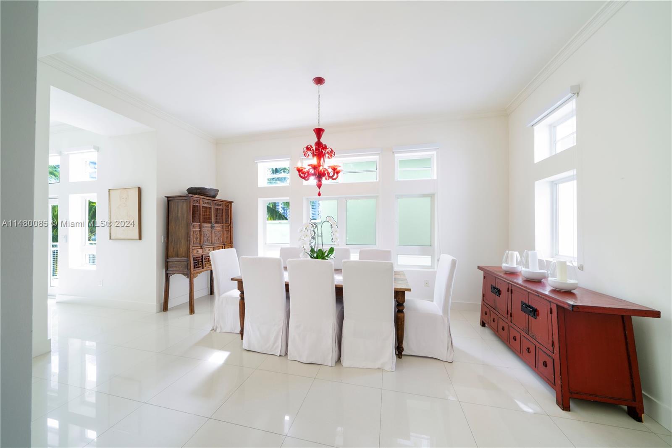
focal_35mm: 12
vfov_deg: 90.0
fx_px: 224
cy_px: 224
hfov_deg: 112.6
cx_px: 336
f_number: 11
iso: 125
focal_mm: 12
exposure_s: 1/25
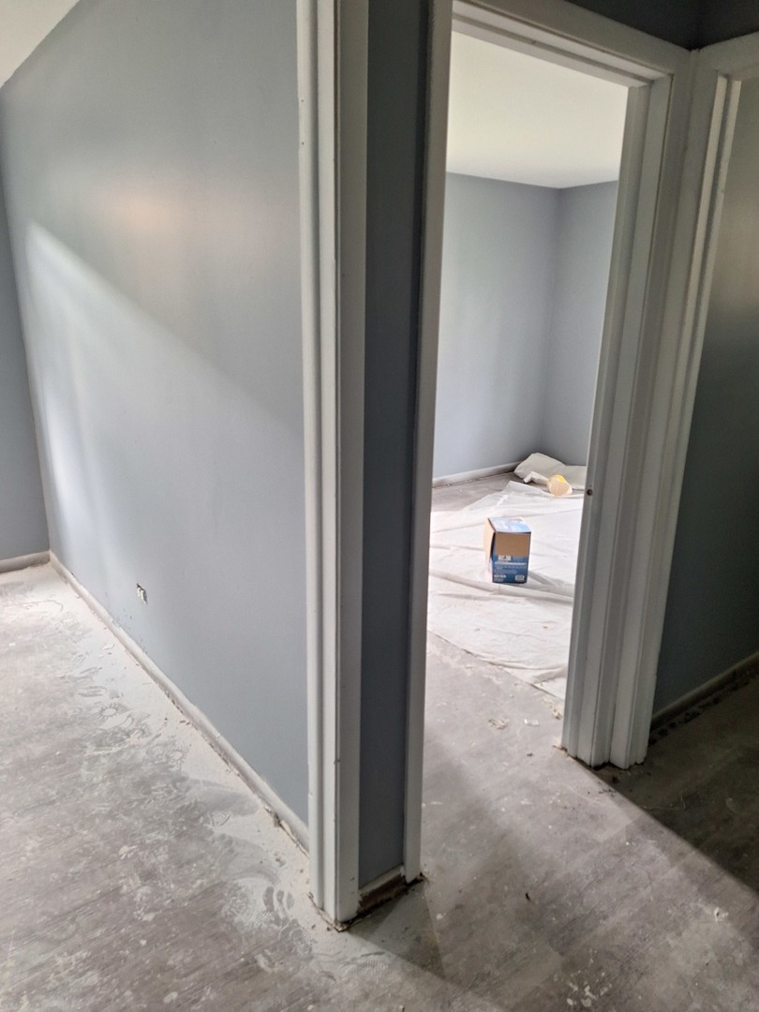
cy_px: 506
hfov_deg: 58.9
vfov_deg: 73.9
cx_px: 380
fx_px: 672
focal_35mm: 23
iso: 160
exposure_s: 1/40
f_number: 1.8
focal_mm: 5.54
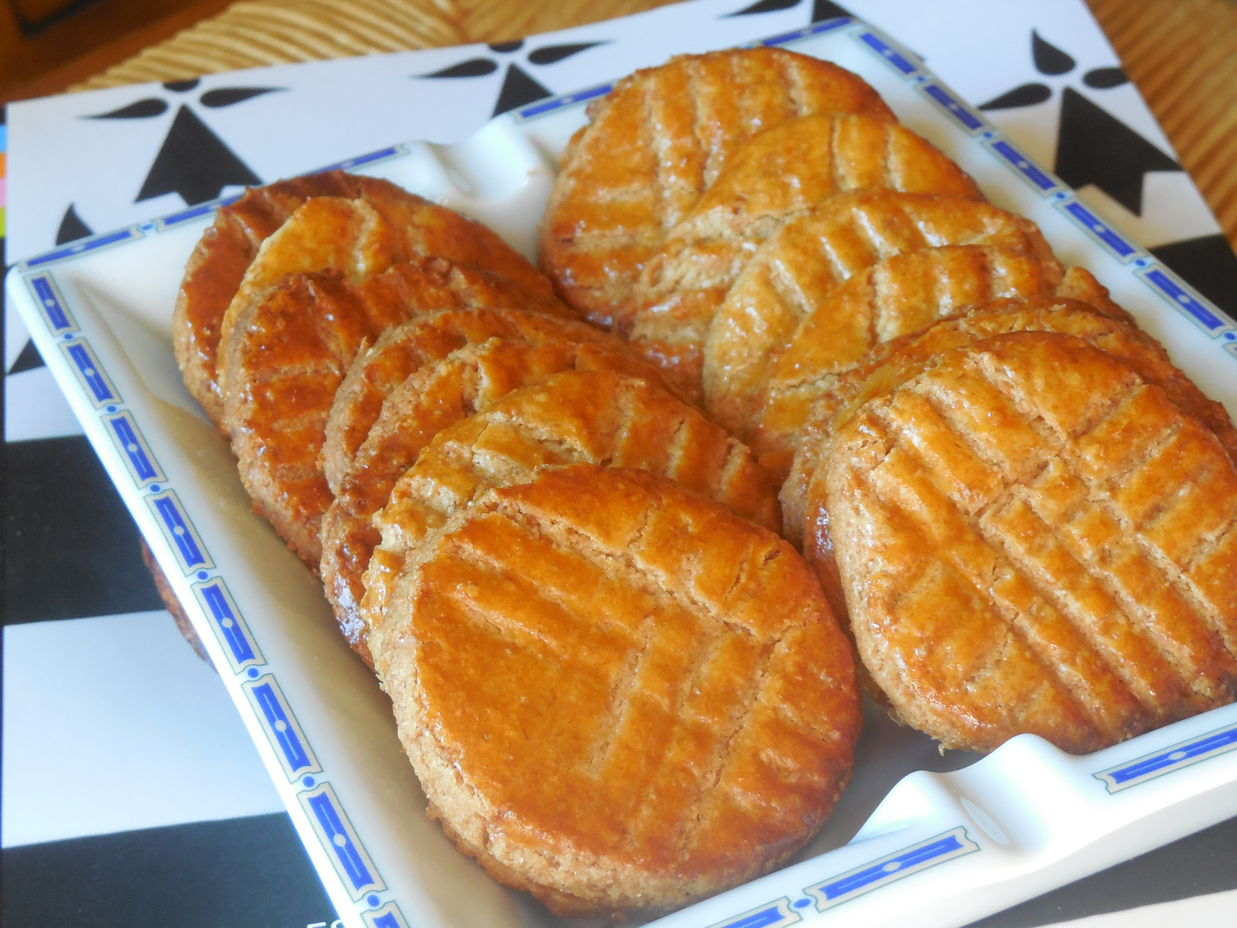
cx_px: 618
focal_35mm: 81
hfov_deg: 24.1
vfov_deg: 18.2
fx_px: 2895
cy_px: 464
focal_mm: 14.5
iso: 400
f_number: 4.6
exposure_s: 1/30
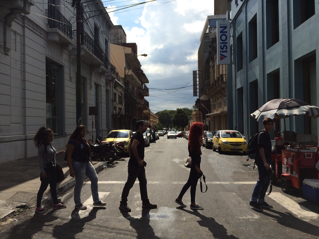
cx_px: 160
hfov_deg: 61.7
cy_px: 120
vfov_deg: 48.2
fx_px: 267
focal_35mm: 29
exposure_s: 1/3731
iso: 32
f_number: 2.2
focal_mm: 4.15
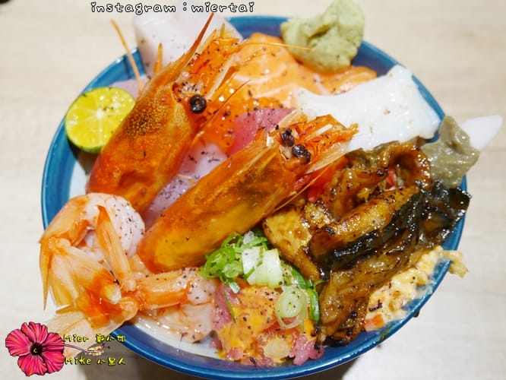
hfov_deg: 53.9
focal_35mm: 34
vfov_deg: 41.8
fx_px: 497
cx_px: 253
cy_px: 190
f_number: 4.1
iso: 1000
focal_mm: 17
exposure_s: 1/60
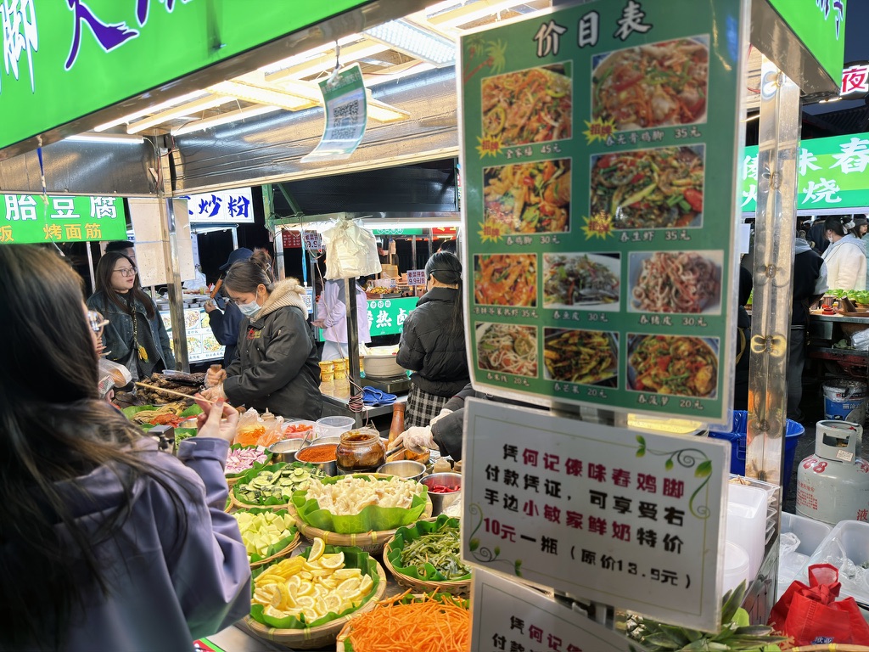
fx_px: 602
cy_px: 326
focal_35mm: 24
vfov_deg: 56.8
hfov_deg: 71.6
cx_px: 434
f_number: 1.78
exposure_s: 1/100
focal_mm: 6.76
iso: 160
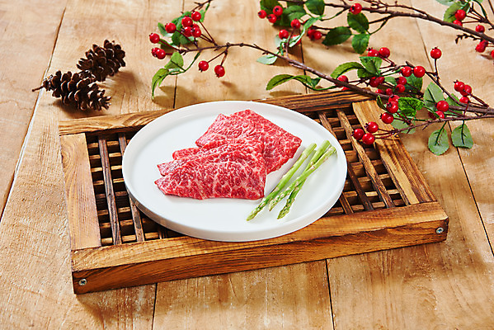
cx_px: 247
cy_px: 165
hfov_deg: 28.8
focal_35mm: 70
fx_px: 961
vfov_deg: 19.5
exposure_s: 1/125
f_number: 9
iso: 100
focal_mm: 70
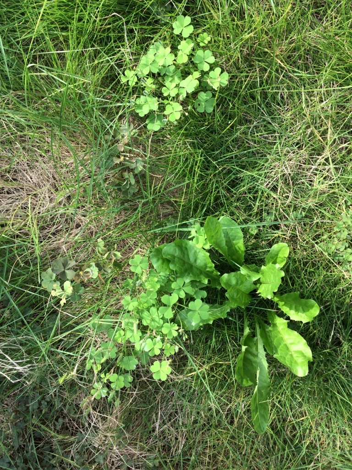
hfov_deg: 48.2
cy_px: 235
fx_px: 393
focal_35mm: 29
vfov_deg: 61.7
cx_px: 176
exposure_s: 1/323
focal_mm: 4.15
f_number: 2.2
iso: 32
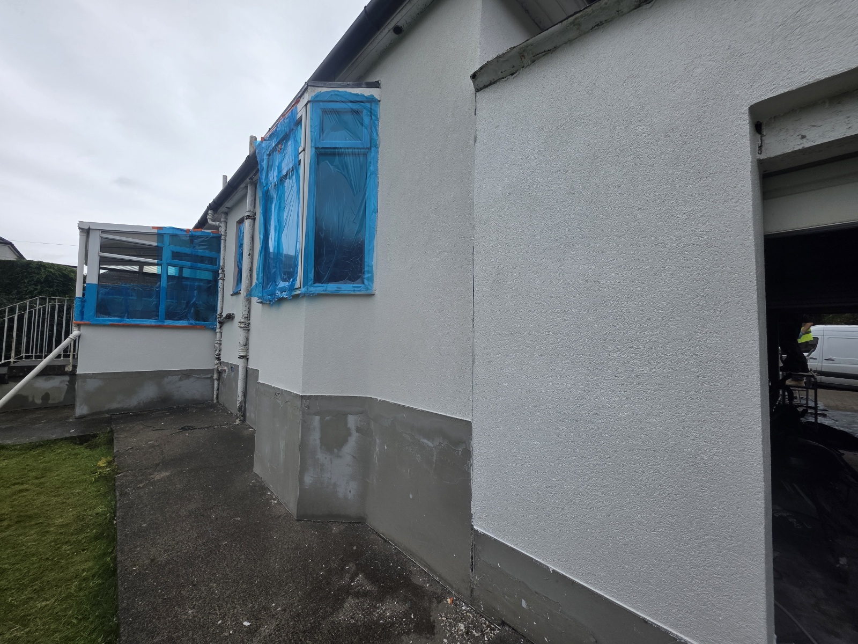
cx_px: 429
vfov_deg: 89.9
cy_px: 322
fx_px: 322
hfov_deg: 106.2
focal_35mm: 13
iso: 40
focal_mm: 2.2
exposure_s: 1/667
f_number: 1.9
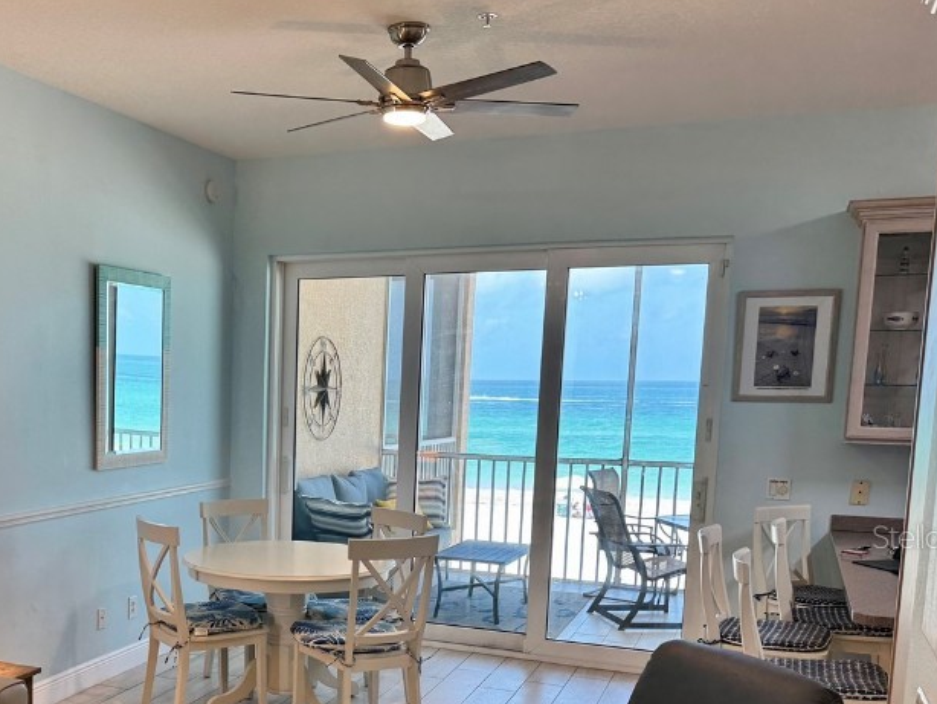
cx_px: 235
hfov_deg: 45.2
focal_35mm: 40
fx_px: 1083
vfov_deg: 35.1
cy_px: 536
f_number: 1.78
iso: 100
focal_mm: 6.76
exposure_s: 1/120
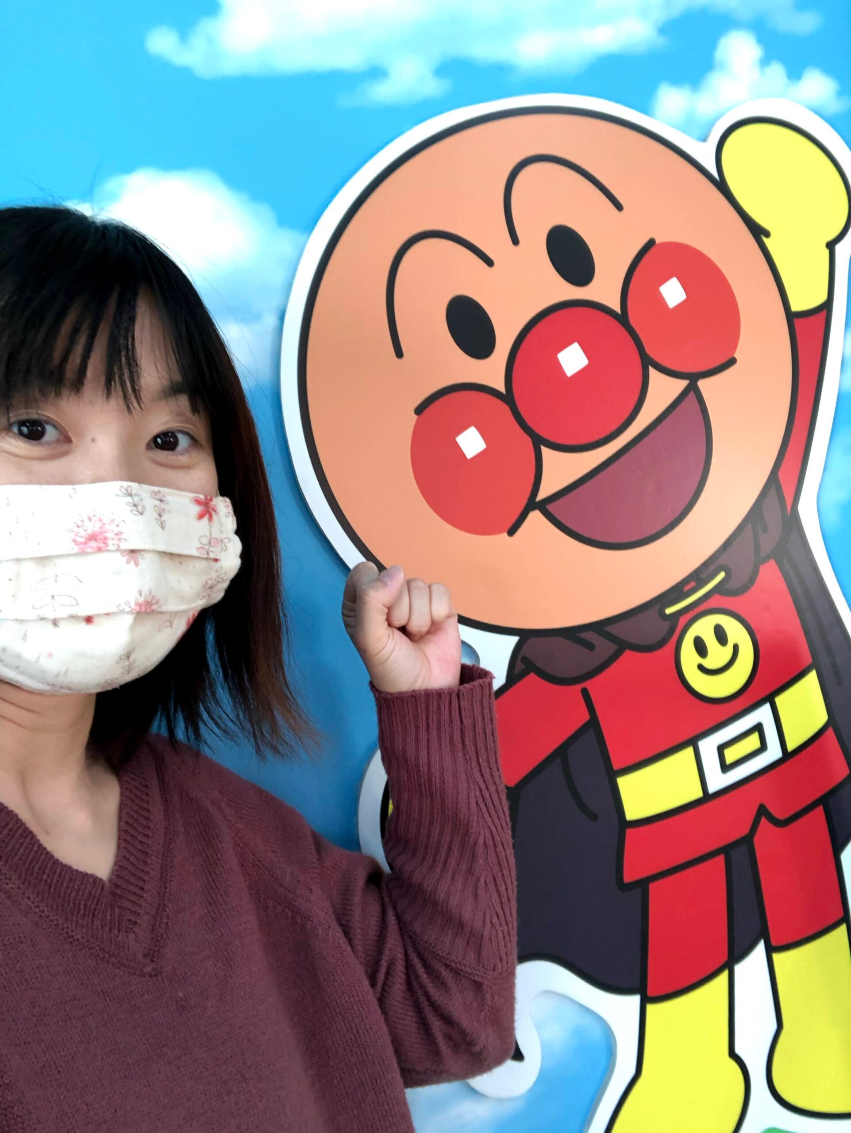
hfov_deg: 44.2
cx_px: 426
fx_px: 1048
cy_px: 566
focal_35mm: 32
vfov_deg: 56.8
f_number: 2.2
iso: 100
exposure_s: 1/60
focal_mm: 2.87
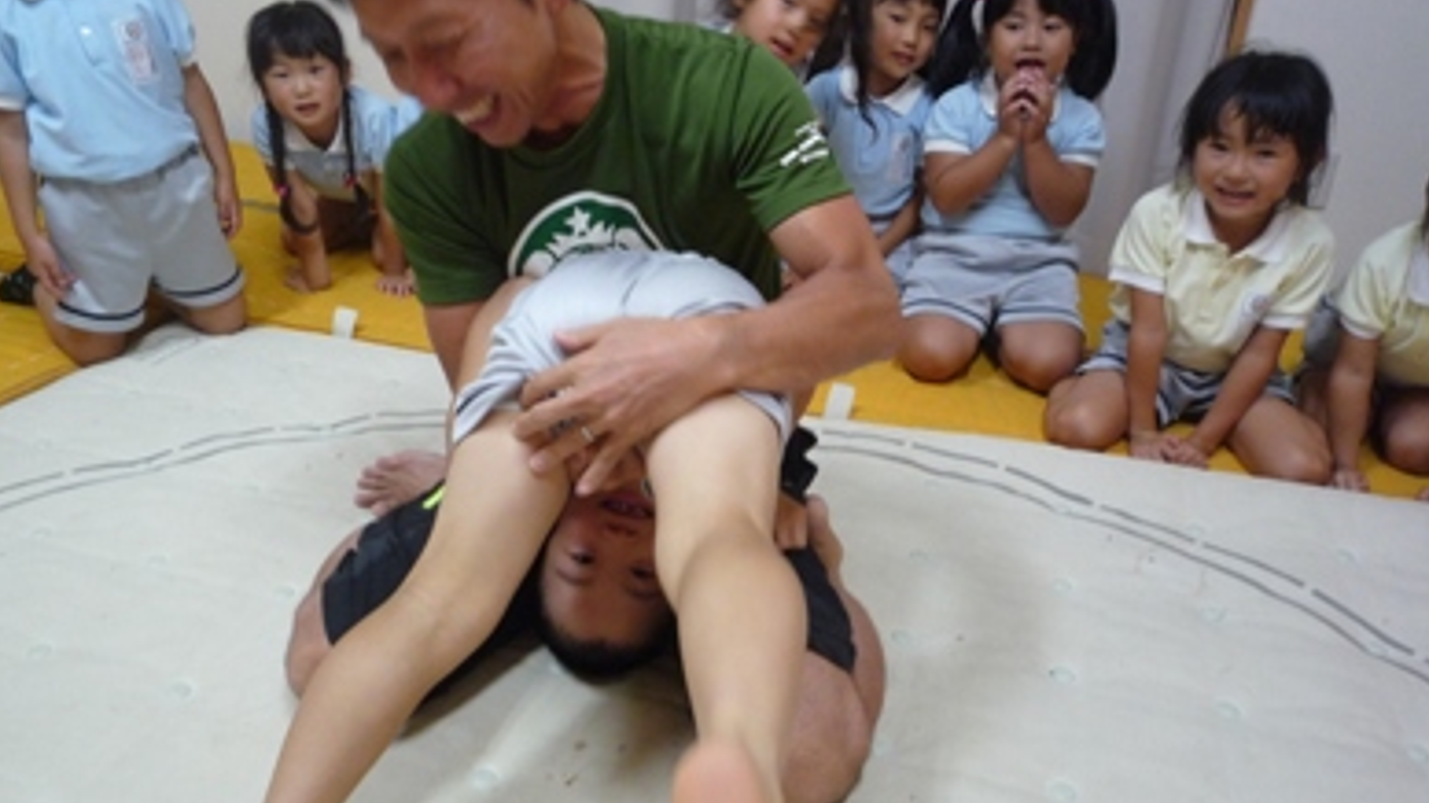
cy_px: 381
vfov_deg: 41.4
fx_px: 1061
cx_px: 698
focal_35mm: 28
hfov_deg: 67.9
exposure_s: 1/30
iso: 250
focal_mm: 4.4
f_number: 2.8
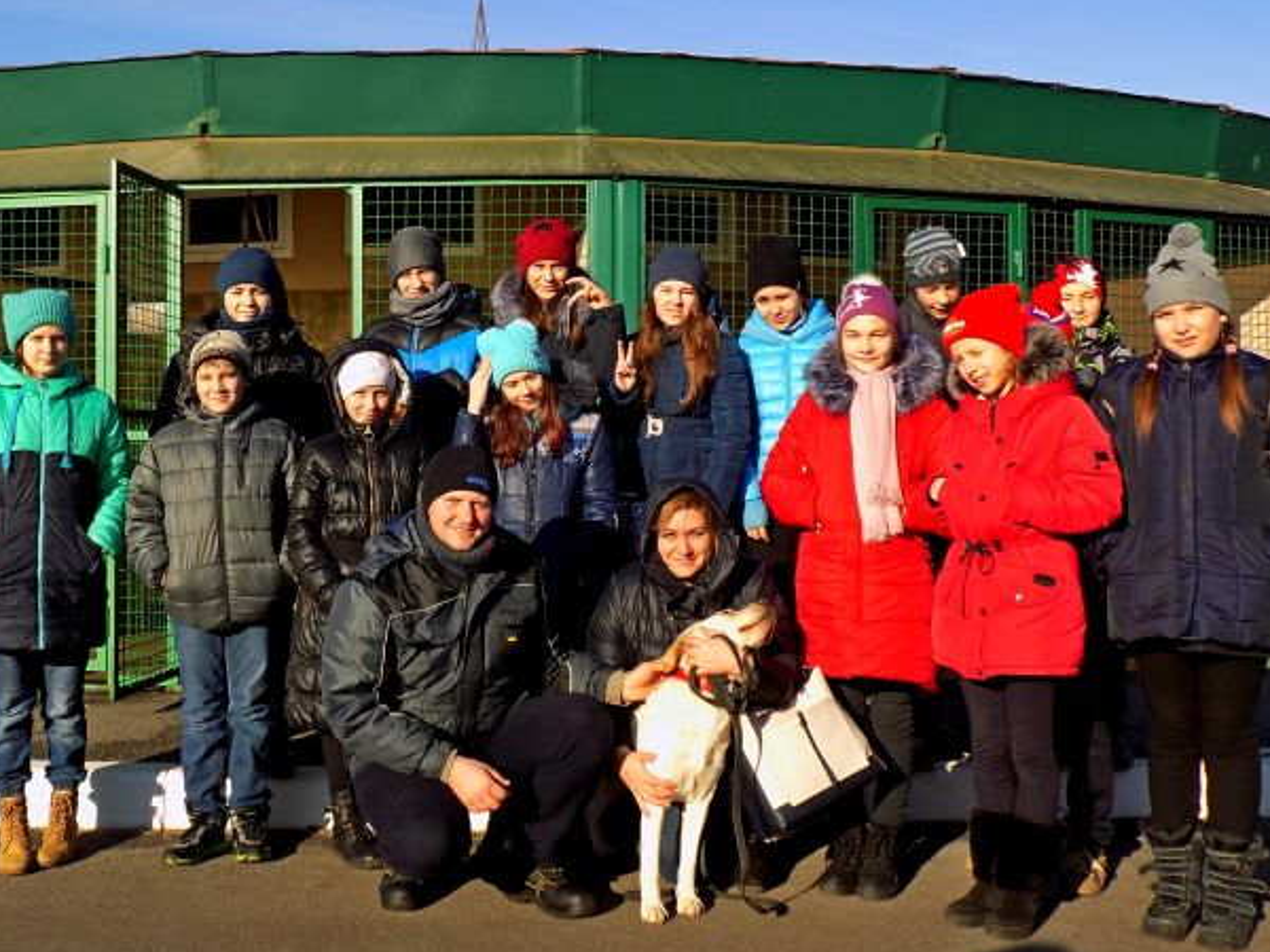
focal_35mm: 32
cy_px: 468
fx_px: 1174
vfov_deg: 44.2
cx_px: 627
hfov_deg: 56.8
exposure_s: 1/640
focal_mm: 5.3
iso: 80
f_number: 3.3
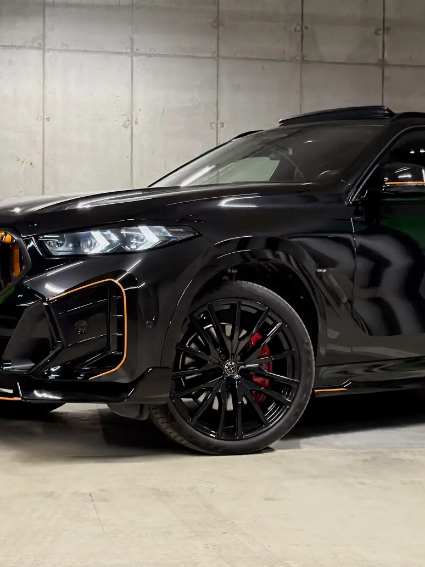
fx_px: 1097
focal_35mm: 67
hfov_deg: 21.9
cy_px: 273
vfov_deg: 29.0
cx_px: 264
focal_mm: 6.76
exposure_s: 1/121
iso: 800
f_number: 1.78
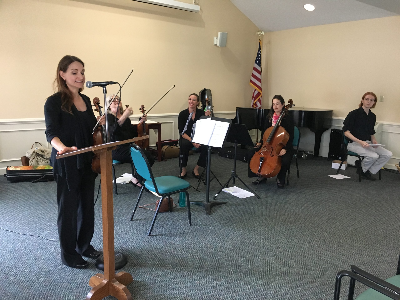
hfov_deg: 61.7
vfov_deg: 48.2
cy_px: 150
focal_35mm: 29
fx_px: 335
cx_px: 200
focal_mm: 4.15
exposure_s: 1/30
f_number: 2.2
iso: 200
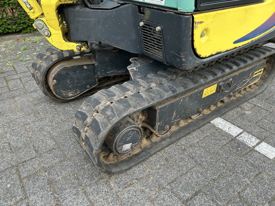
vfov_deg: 53.1
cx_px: 138
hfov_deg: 67.3
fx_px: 207
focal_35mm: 26
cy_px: 103
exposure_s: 1/121
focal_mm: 5.7
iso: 40
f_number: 1.5
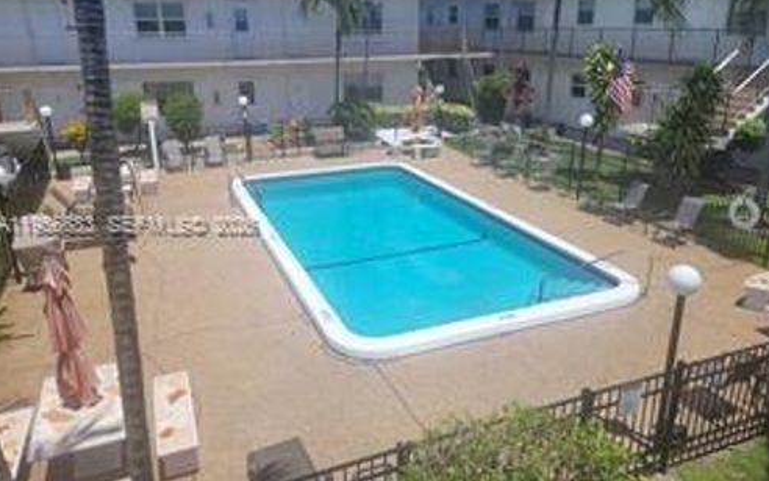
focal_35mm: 28
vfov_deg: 44.6
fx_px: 587
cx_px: 383
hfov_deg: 66.4
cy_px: 226
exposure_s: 1/3246
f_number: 1.8
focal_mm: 5.4
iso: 40
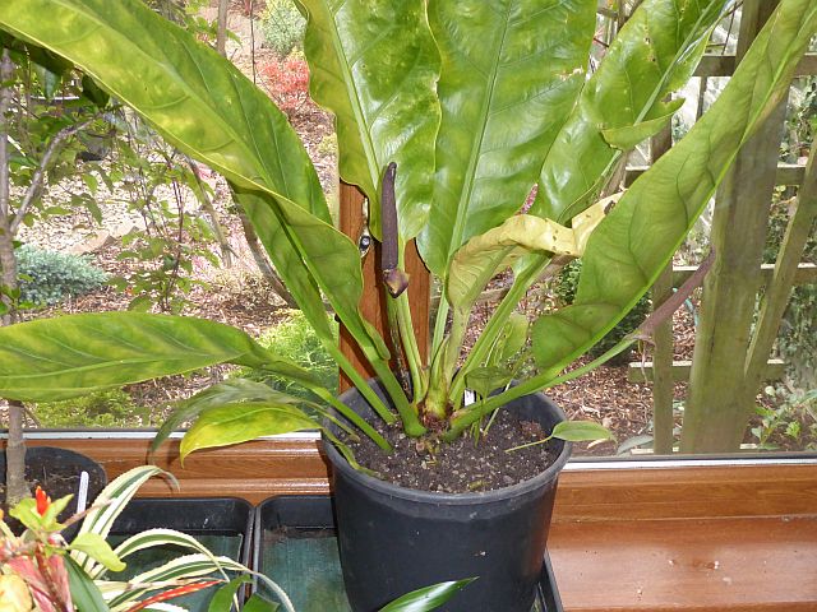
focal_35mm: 53
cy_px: 306
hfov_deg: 36.2
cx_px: 408
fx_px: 1251
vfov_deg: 27.5
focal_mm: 9
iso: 640
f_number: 4.1
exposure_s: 1/60
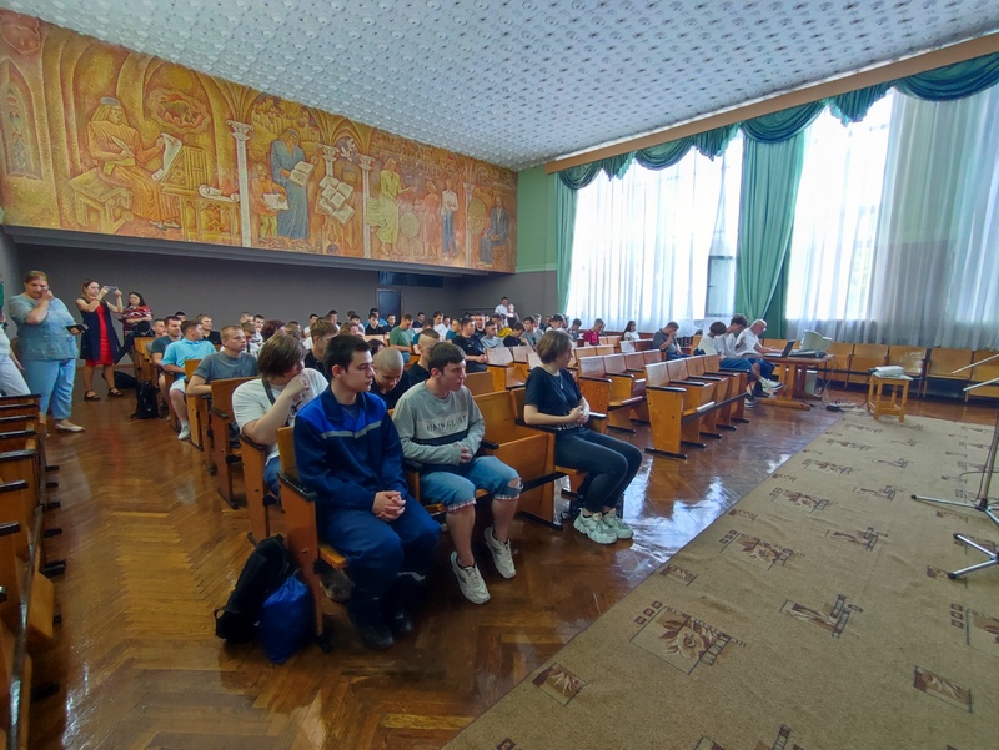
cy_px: 375
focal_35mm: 16
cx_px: 500
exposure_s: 1/33
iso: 427
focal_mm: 1.65
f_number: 2.2
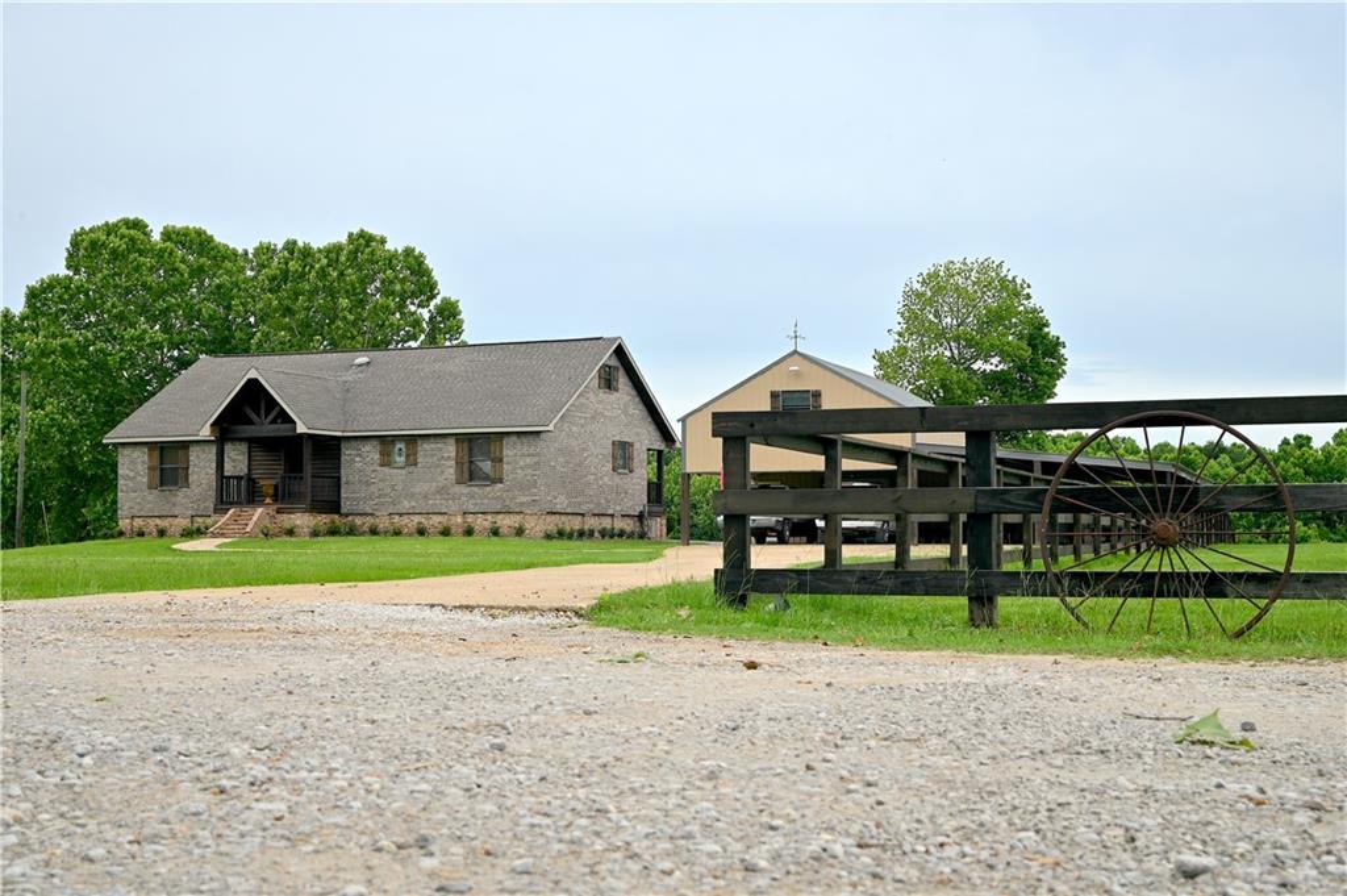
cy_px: 448
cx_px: 674
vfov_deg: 26.9
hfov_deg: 39.6
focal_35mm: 50
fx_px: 1869
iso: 125
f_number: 13
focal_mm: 50
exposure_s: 1/125
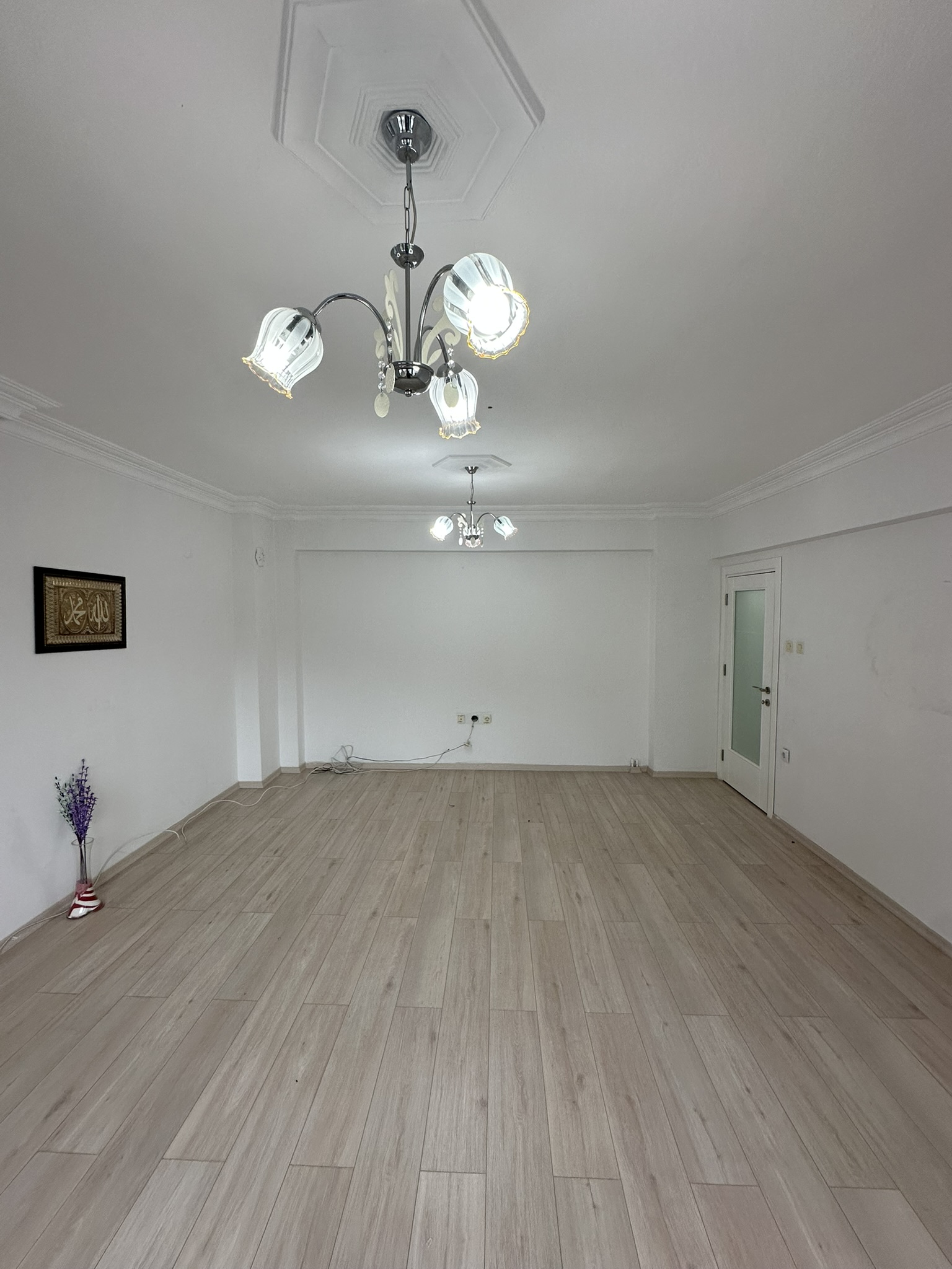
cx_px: 476
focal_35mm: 14
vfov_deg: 102.1
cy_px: 634
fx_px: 513
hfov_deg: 85.7
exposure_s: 1/100
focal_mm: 2.22
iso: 125
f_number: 2.2
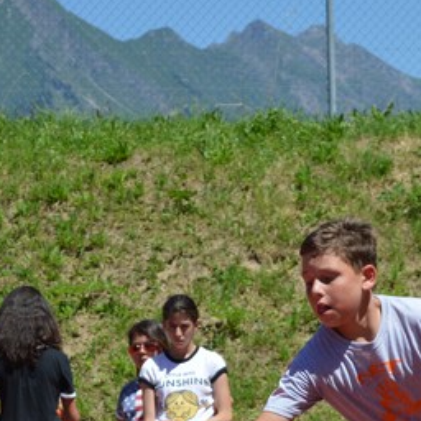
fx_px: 3862
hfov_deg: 6.2
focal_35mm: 281
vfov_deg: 6.2
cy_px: 445
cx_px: 293
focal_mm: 55
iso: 220
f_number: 5.6
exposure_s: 1/1000
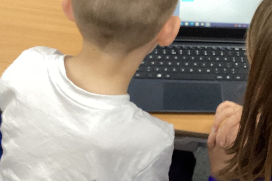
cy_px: 66
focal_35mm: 65
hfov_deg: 30.4
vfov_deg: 20.9
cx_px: 204
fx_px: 491
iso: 200
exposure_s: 1/50
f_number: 2.4
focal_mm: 3.3
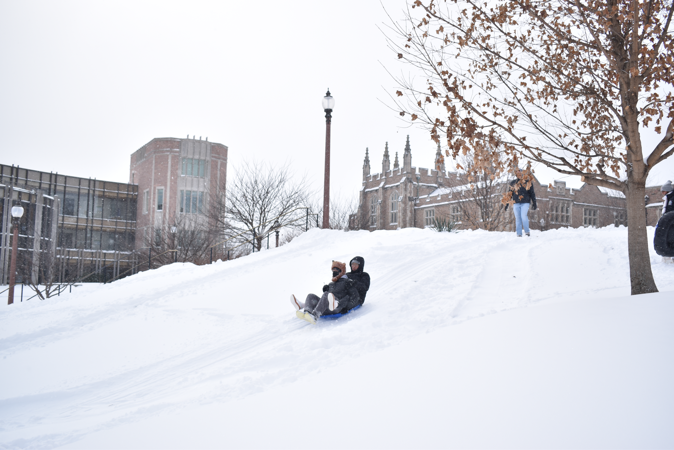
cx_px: 337
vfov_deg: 36.9
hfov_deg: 53.1
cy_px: 225
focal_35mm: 36
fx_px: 674
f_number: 5
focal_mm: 24
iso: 100
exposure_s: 1/640
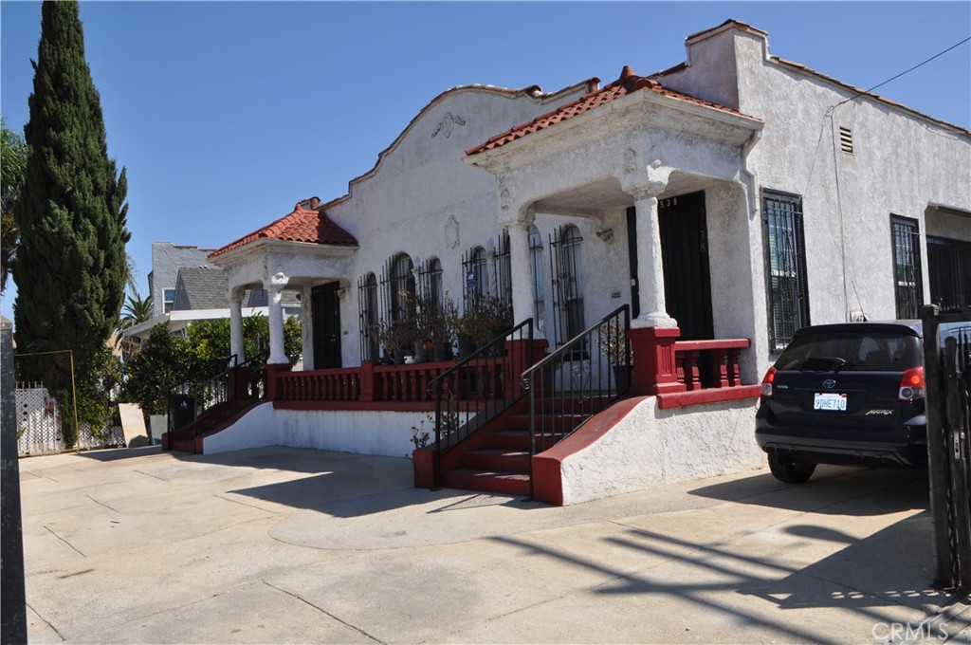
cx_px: 486
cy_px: 322
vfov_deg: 41.6
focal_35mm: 32
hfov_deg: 59.6
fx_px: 849
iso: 250
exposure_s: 1/200
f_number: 16
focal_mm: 21
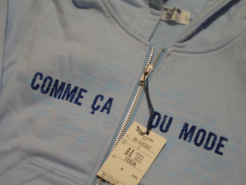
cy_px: 90
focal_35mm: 64
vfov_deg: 22.9
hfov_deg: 30.3
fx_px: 455
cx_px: 119
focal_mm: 10.2
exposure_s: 1/25
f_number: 3.5
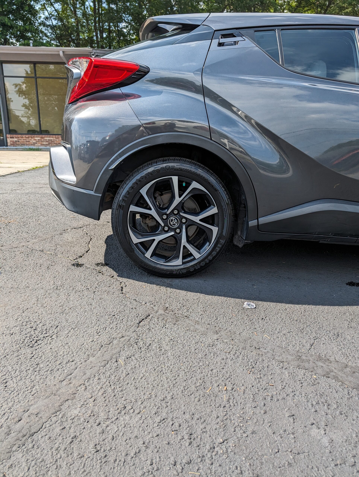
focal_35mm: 24
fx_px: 331
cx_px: 180
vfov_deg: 71.5
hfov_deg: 56.9
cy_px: 238
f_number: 1.68
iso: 20
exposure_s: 1/635
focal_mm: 6.9
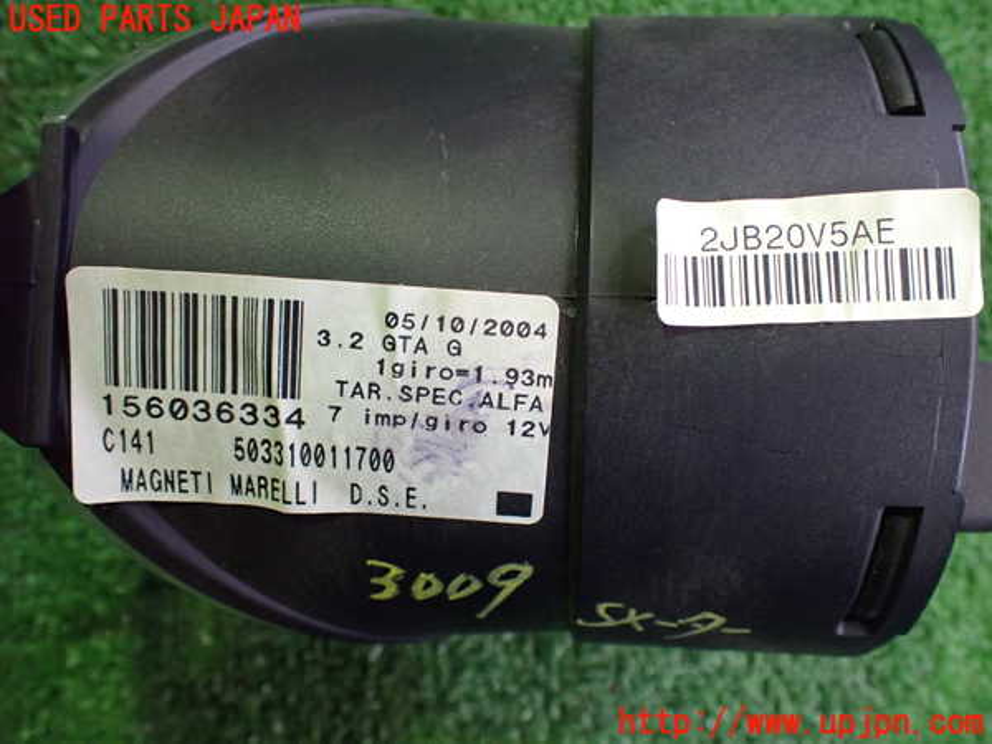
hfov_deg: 60.0
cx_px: 496
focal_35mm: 30
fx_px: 860
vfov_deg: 46.8
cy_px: 372
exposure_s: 1/60
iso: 800
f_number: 2.3
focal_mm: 5.4
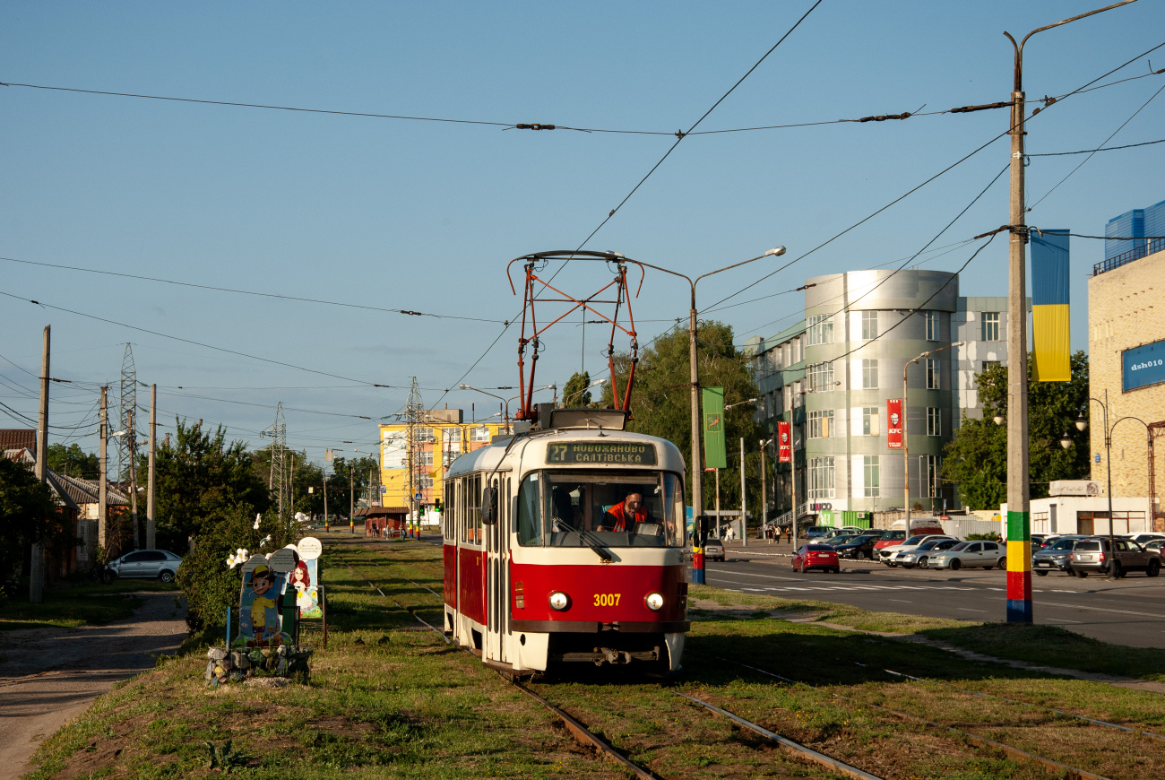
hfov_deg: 23.4
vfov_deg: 15.7
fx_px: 2819
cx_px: 582
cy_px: 390
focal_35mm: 87
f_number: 7.1
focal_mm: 58
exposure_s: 1/640
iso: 200
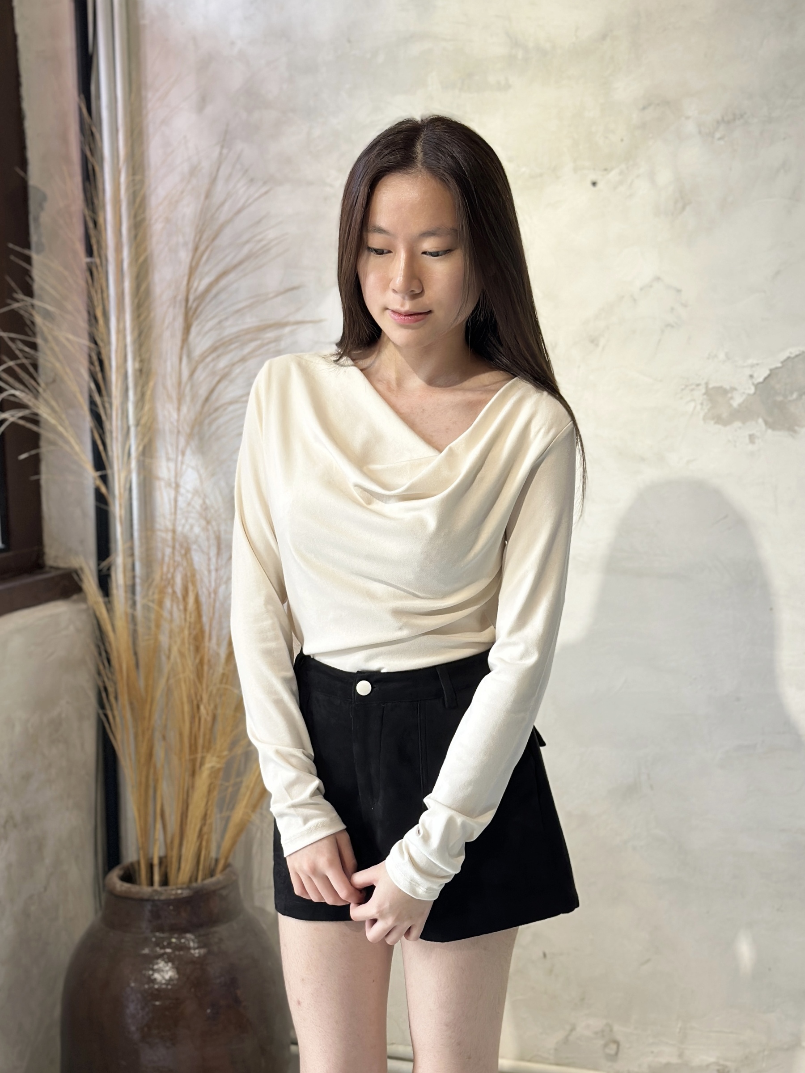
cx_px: 402
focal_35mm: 48
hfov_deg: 30.3
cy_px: 536
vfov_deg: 39.7
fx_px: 1488
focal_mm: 6.86
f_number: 1.78
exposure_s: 1/171
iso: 100
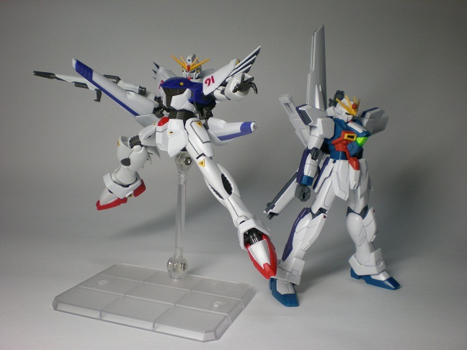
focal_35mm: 38
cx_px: 234
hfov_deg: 49.0
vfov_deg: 37.7
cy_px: 175
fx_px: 513
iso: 109
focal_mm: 6.3
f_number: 3.1
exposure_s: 1/63.2
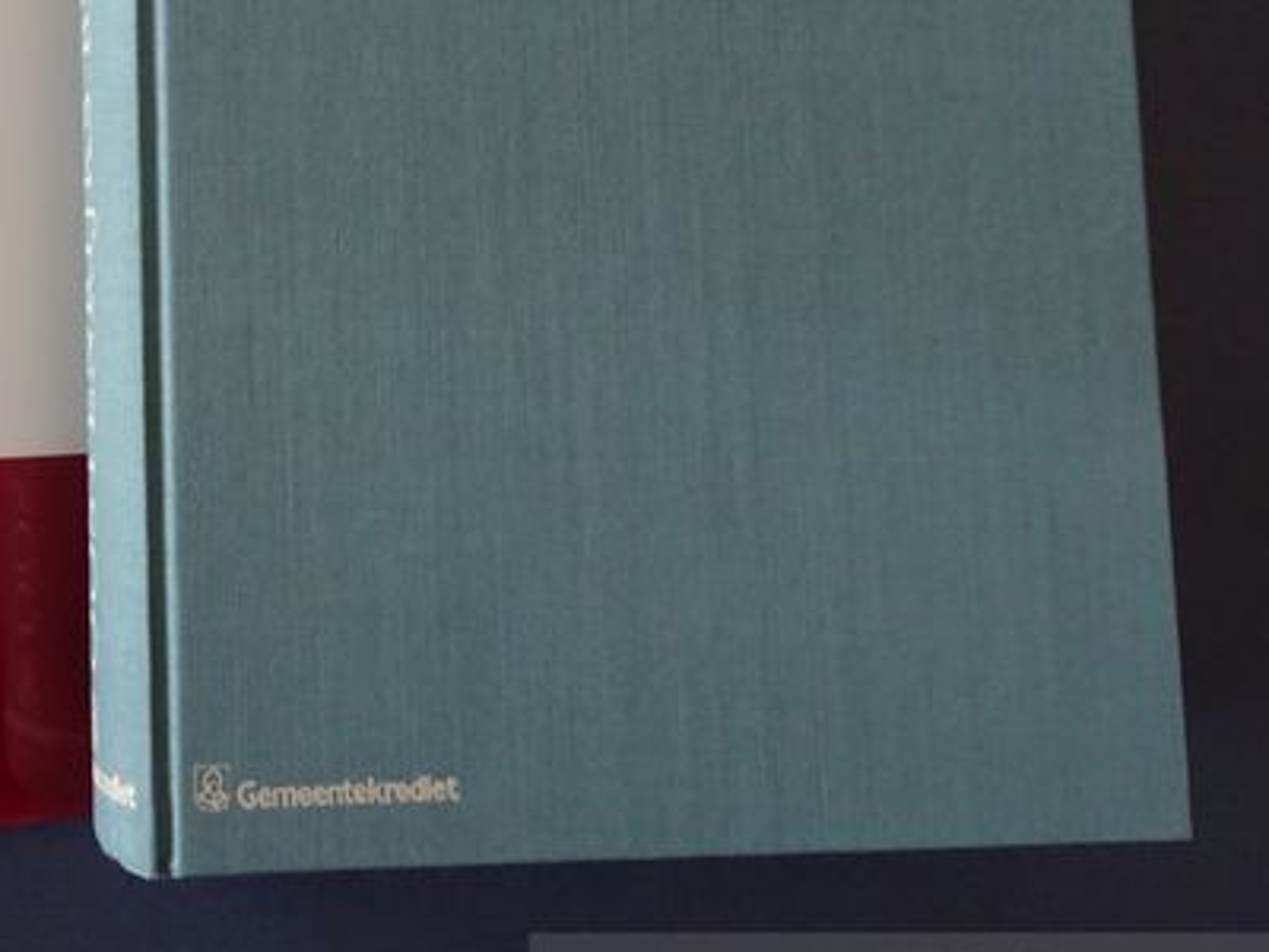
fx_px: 1760
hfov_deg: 36.0
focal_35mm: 48
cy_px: 140
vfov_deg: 29.3
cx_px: 19
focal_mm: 4.1
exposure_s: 1/30
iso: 400
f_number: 3.5
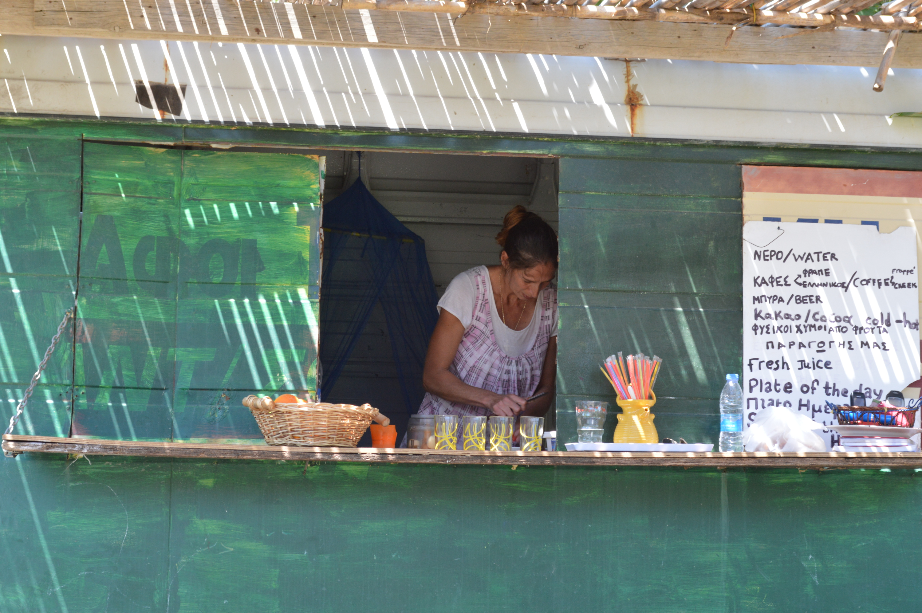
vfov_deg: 18.9
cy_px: 306
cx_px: 461
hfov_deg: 28.1
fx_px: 1842
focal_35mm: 72
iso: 400
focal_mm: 48
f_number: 11
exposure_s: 1/80
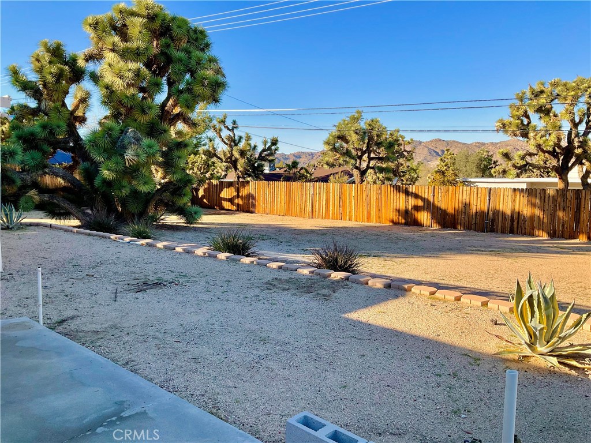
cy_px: 222
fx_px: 495
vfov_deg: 48.2
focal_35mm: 29
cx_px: 296
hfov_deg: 61.7
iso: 16
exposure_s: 1/1098
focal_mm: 3
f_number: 1.8
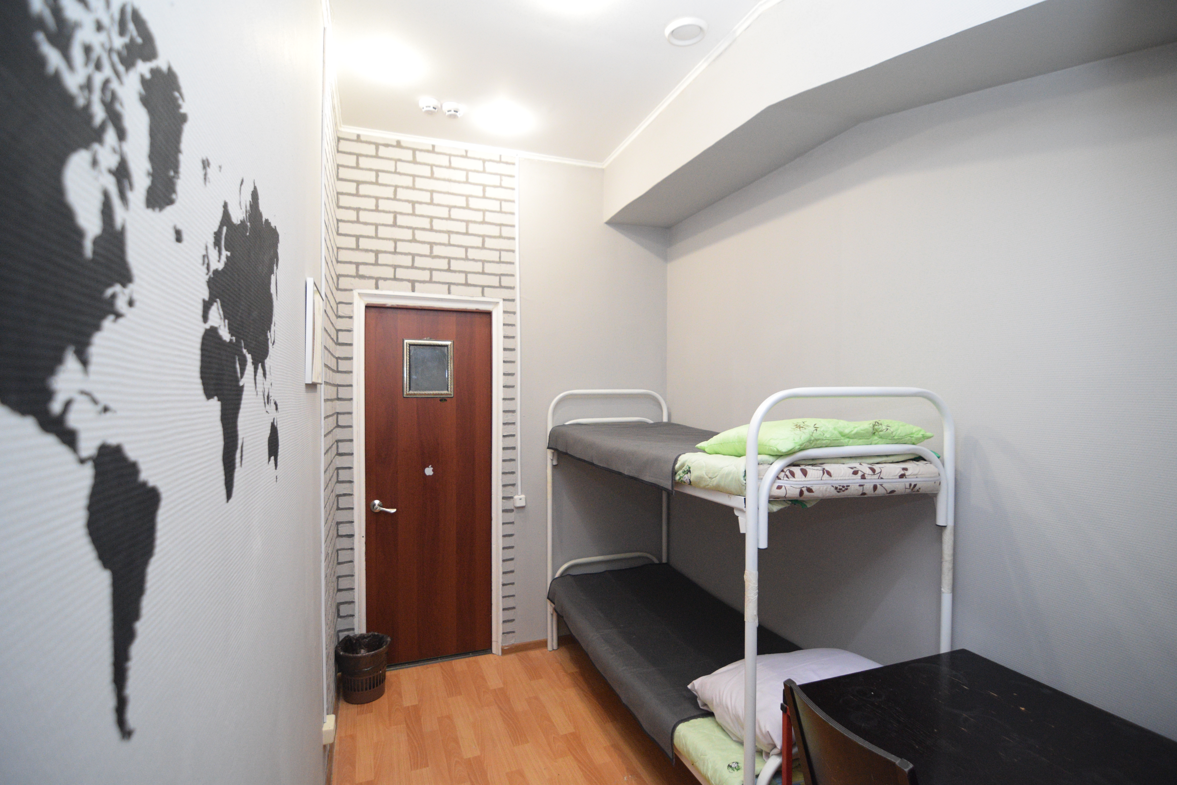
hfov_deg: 95.0
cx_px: 588
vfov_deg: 72.1
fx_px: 539
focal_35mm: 16
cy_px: 392
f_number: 2.8
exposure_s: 1/60
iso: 2500
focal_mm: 11
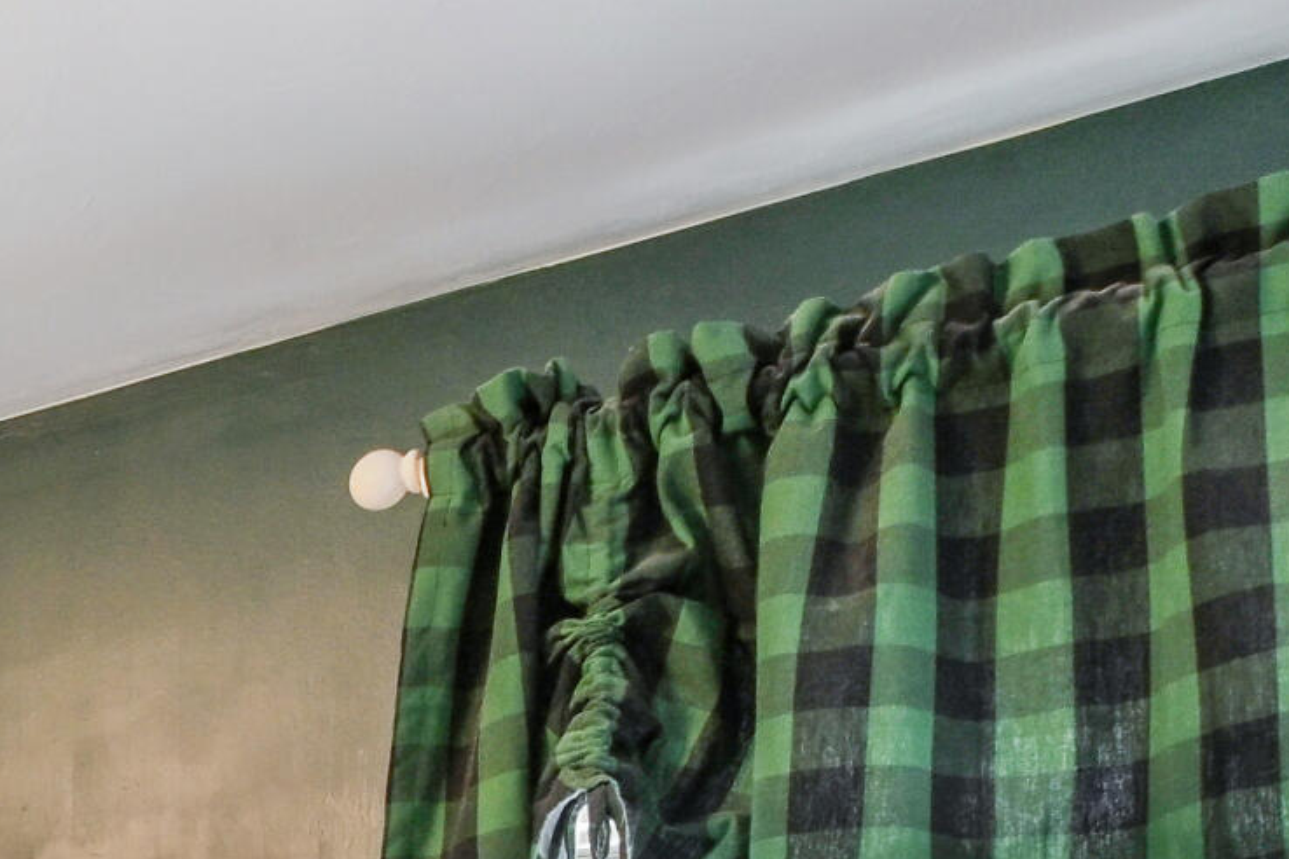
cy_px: 1477
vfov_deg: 18.3
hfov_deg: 25.0
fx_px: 2184
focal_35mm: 61
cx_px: -650
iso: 500
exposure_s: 1/80
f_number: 11
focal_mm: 10
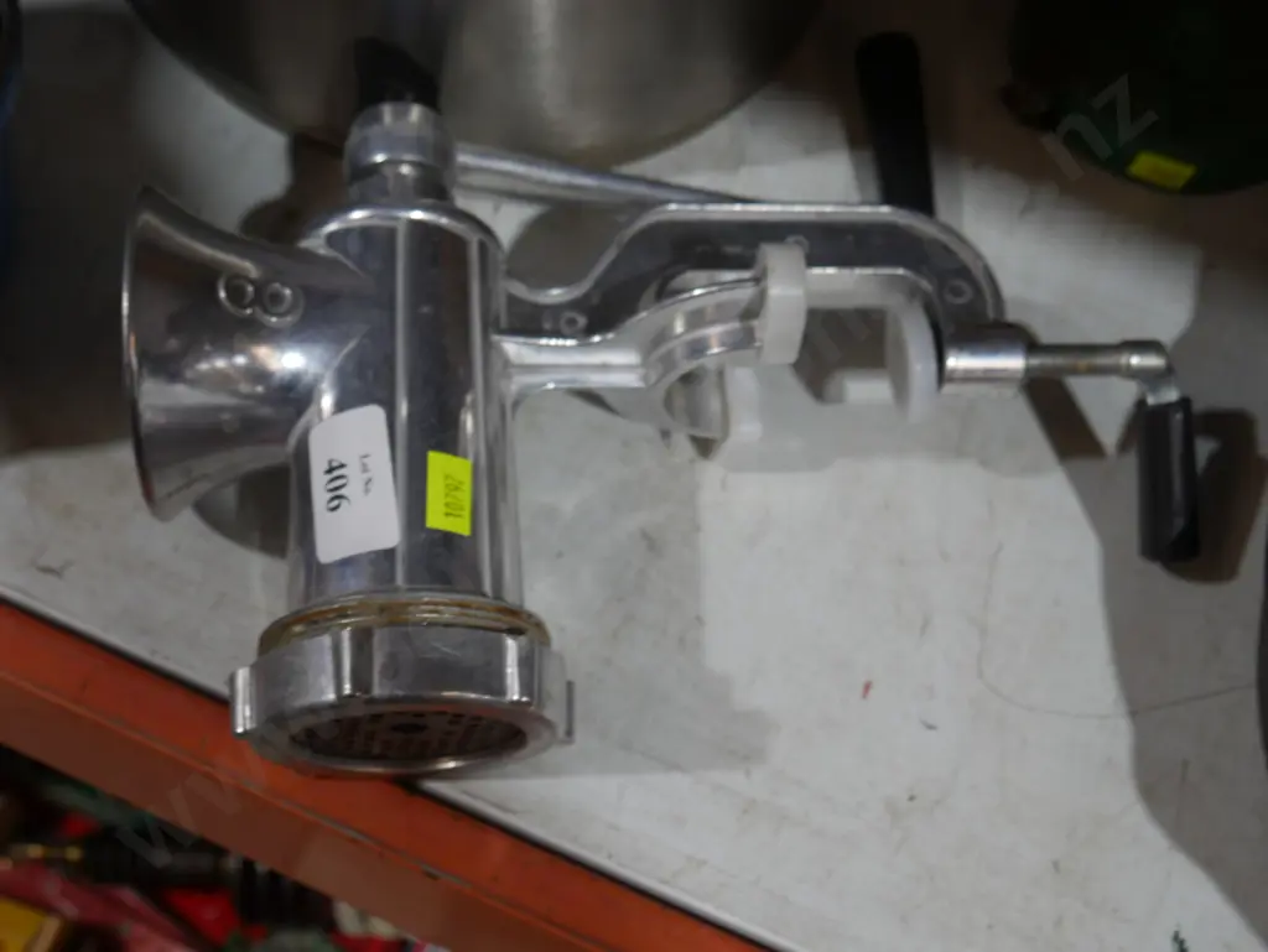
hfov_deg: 41.2
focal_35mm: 46
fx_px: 1686
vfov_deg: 31.5
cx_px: 634
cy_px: 476
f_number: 5.1
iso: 400
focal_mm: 23
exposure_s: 1/60
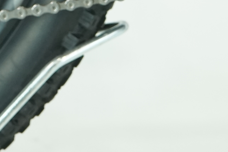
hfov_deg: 9.2
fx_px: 1412
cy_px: -154
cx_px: 57
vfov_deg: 6.0
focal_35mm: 223
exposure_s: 1/200
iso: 1600
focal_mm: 48
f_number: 5.6
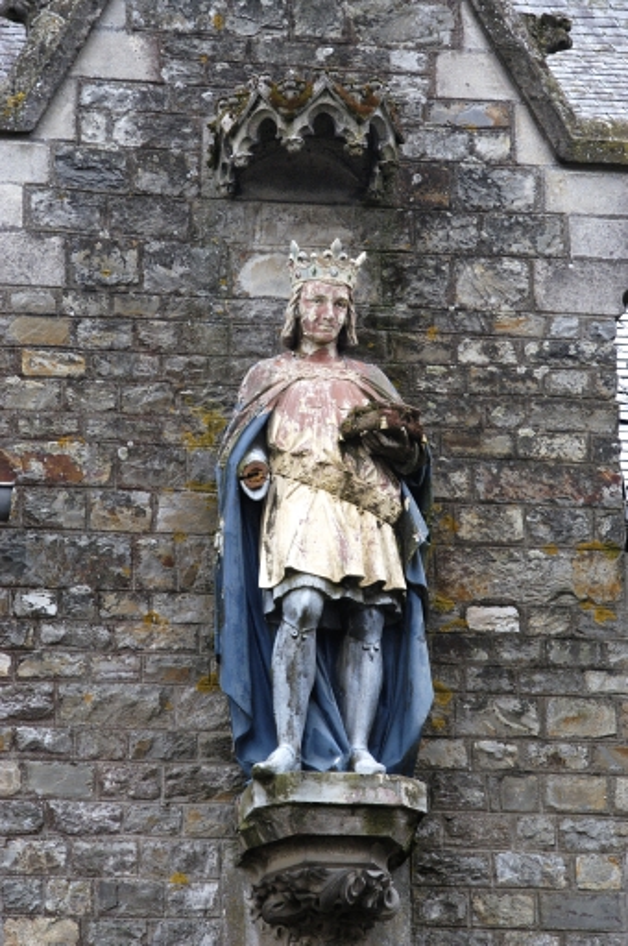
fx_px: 4565
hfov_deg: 7.9
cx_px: 314
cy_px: 473
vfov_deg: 11.8
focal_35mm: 174
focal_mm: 116
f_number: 8
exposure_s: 1/350
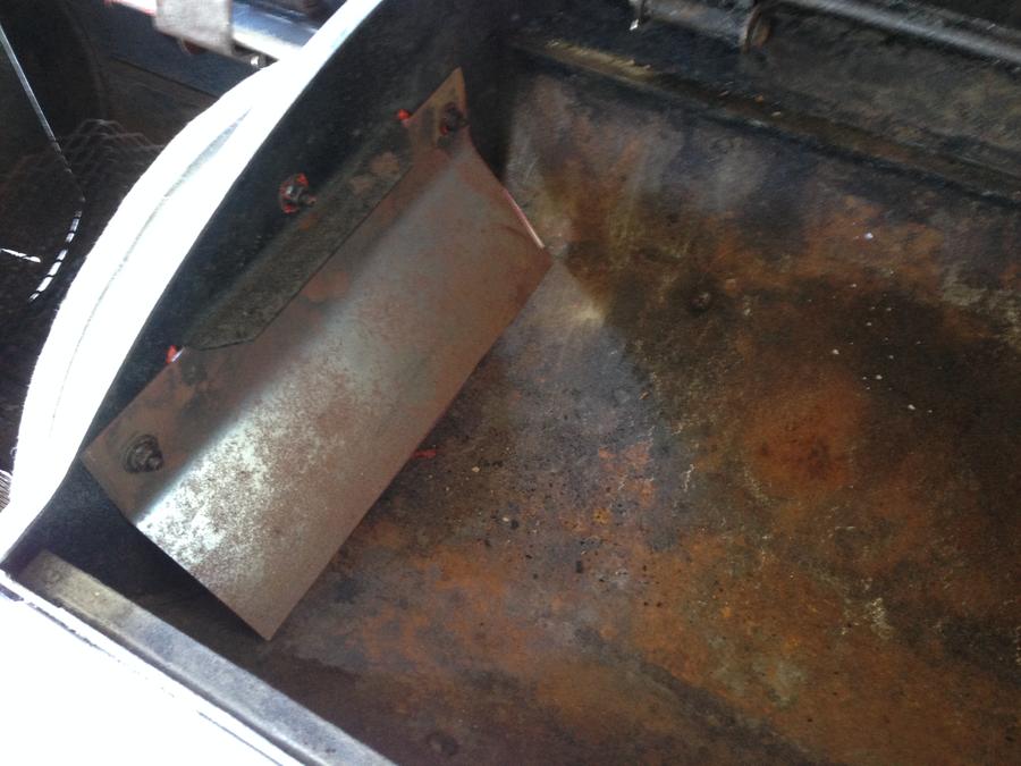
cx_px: 510
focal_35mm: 33
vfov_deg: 42.9
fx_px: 973
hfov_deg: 55.4
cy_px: 383
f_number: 2.4
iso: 160
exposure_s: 1/20
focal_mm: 4.12
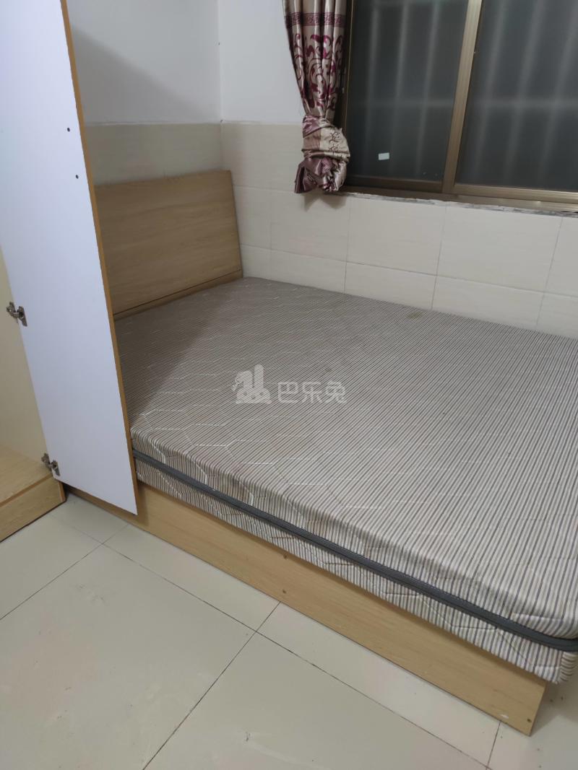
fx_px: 534
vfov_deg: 71.6
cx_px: 289
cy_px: 385
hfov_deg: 56.8
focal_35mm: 24
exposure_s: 1/50
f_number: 1.69
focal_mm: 6.72
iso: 323
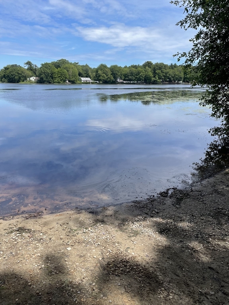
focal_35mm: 26
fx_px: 229
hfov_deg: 53.1
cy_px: 152
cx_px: 114
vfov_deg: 67.3
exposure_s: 1/2564
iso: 32
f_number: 1.6
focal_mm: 4.2
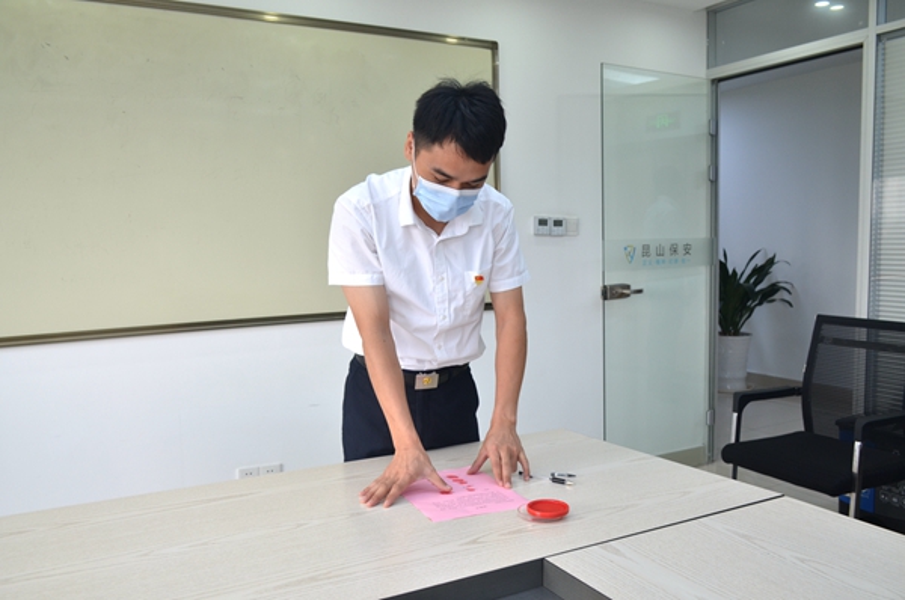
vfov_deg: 43.5
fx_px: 753
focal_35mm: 30
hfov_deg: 62.0
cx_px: 452
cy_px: 300
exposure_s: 1/30
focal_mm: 20
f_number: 5.6
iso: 200
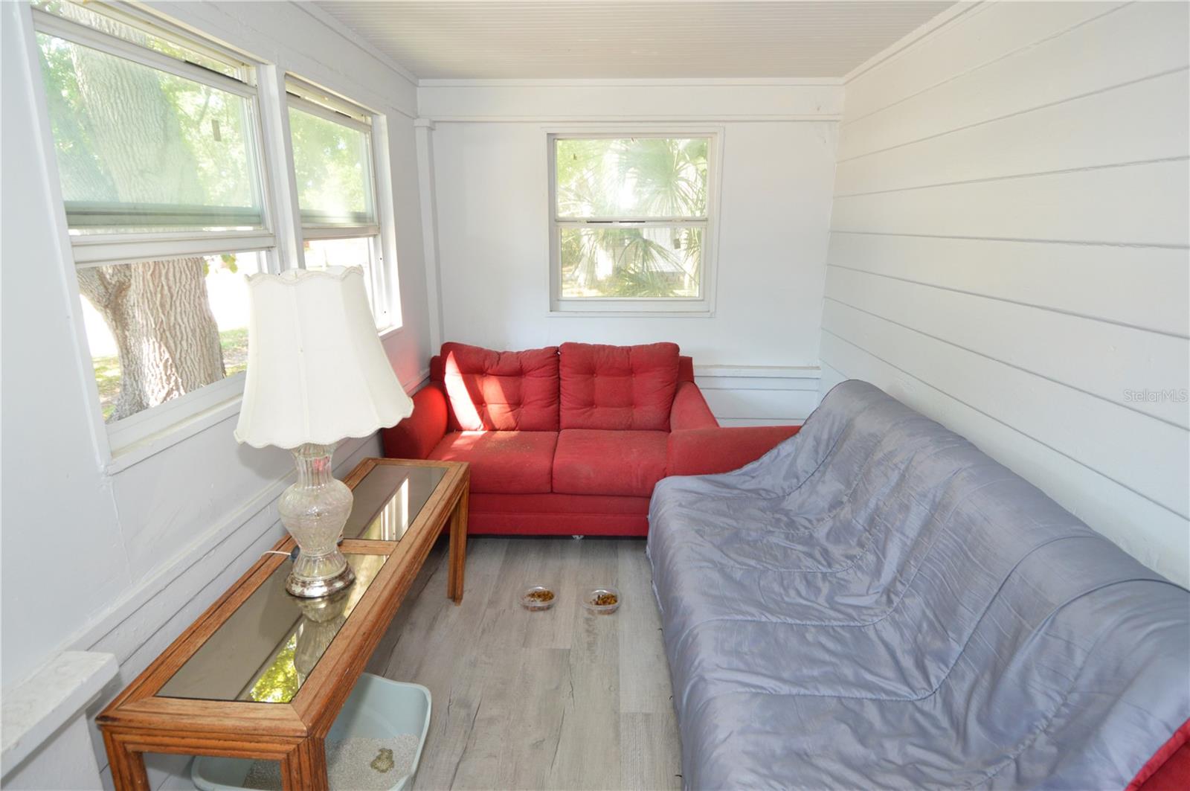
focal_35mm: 18
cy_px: 396
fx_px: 594
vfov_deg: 67.3
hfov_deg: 90.1
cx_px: 595
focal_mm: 12
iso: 400
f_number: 4.5
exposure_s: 1/80
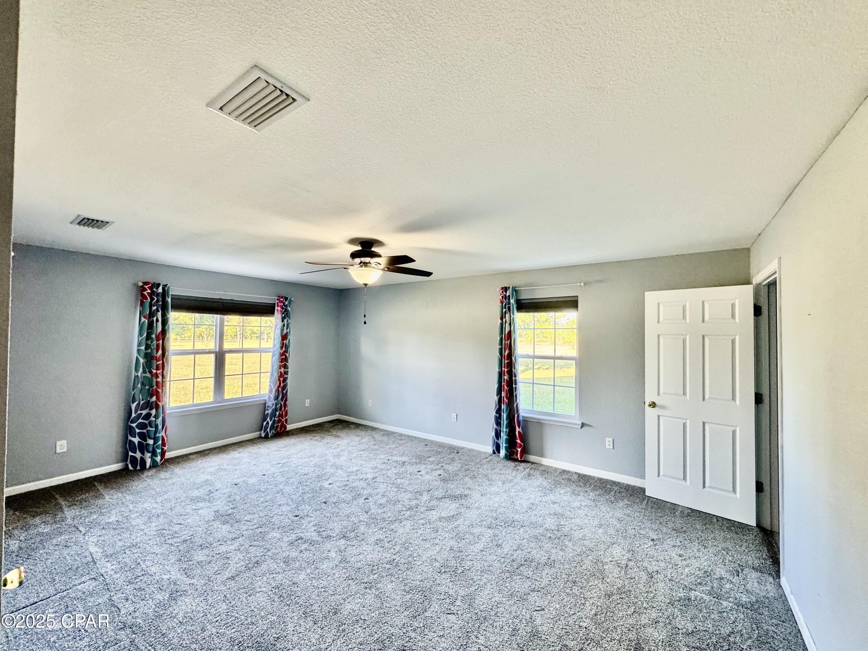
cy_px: 326
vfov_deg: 85.7
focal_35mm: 14
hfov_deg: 102.1
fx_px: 351
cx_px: 434
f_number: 2.2
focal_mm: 2.22
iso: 320
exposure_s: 1/120
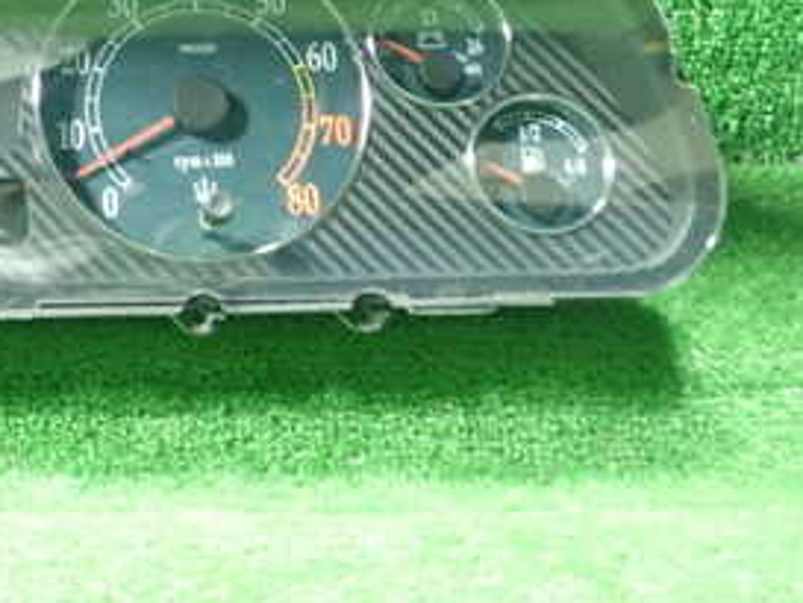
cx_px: -26
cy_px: 115
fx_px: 1532
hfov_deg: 27.4
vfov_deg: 22.0
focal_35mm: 66
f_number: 2.3
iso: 800
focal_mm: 5.5
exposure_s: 1/40
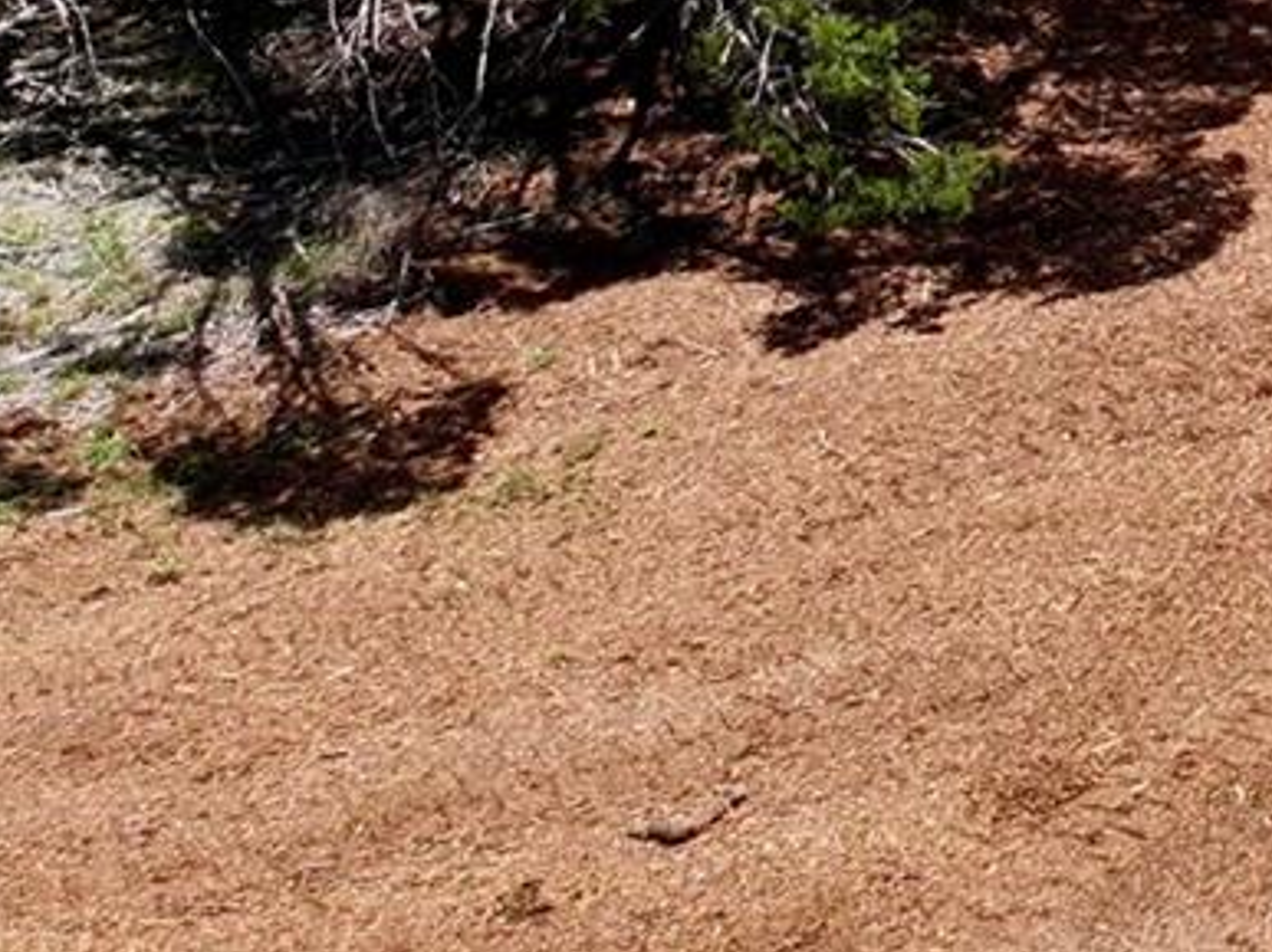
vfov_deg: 10.6
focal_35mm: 127
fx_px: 4665
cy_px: -1021
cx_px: 2774
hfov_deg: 12.9
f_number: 2.8
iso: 100
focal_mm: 12.29
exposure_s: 1/160
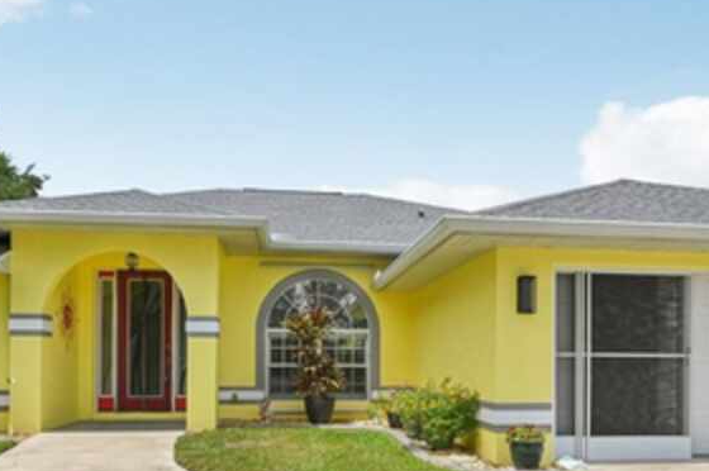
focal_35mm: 32
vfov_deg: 39.8
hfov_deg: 58.8
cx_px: 367
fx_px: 629
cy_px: 358
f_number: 8
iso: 400
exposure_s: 1/2500
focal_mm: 14
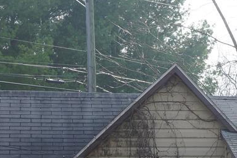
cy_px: 221
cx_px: 297
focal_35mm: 199
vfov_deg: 6.8
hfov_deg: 10.2
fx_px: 1310
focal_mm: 25
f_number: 11
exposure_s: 1/100
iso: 100
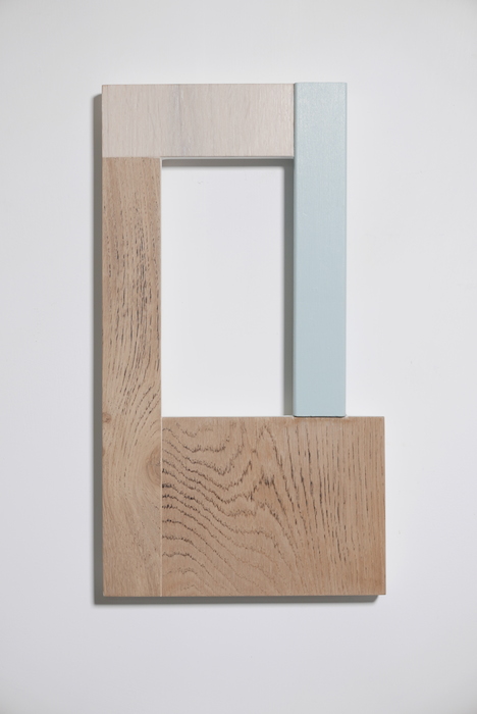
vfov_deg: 27.0
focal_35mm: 75
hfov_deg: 18.2
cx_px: 238
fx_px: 1488
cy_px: 357
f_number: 2.8
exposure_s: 1/125
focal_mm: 34
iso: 250
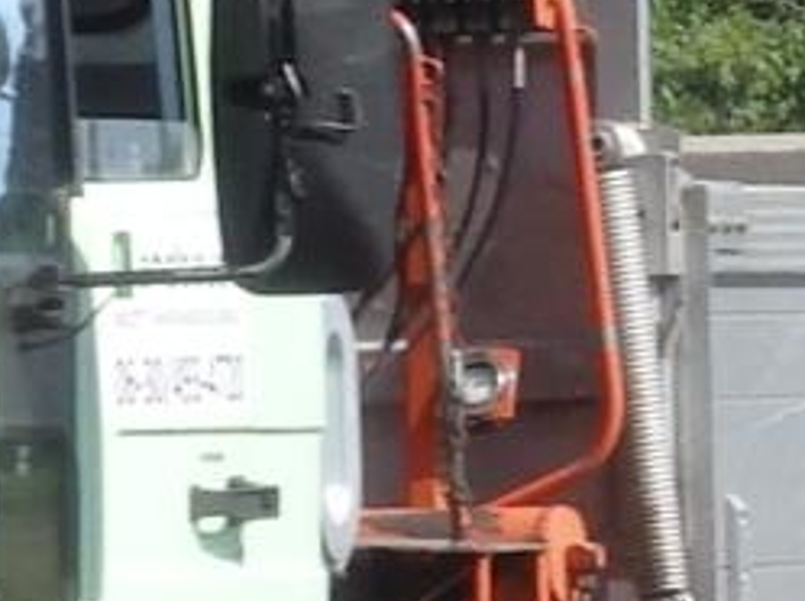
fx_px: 13051
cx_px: -356
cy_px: 430
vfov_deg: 2.6
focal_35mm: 562
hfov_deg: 3.5
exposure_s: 1/500
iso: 125
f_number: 4.9
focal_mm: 17.3
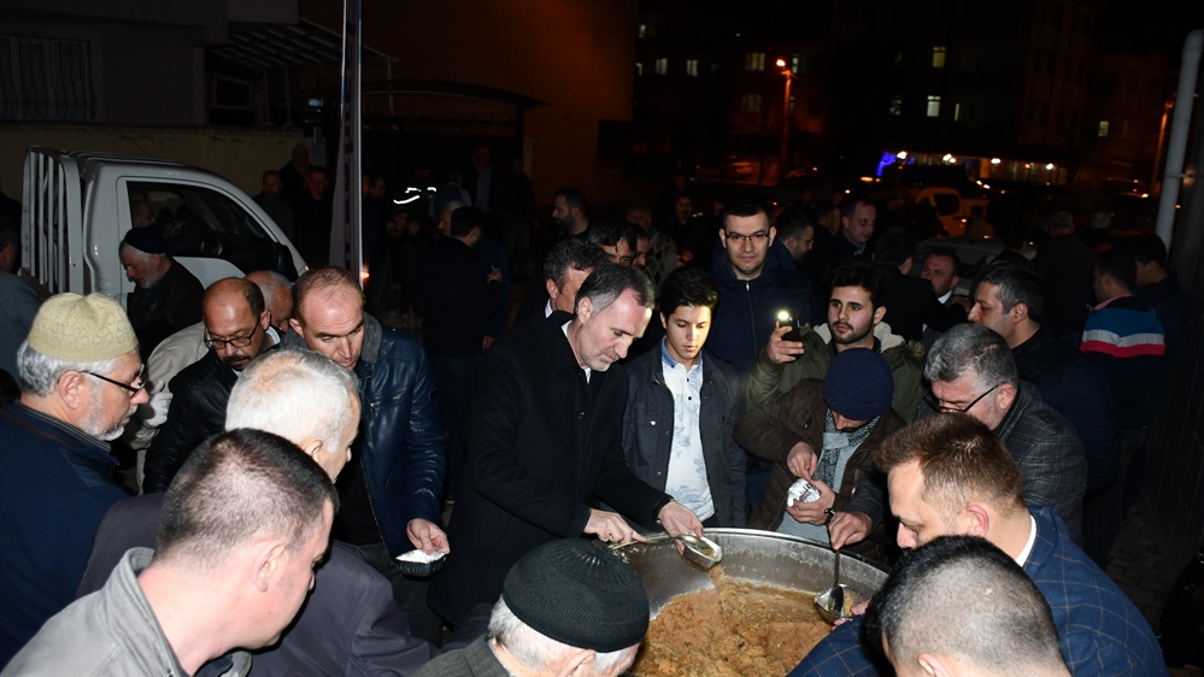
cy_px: 356
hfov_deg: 66.1
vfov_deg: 40.2
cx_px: 599
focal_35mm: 29
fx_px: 926
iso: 1250
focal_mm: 18
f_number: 3.5
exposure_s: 1/60
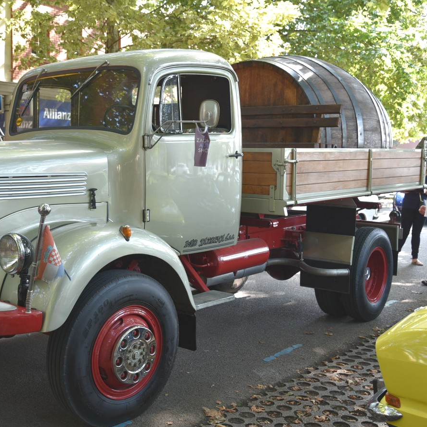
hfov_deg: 37.6
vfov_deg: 38.3
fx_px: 614
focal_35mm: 44
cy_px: 214
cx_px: 120
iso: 400
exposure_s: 1/100
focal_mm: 34
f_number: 5
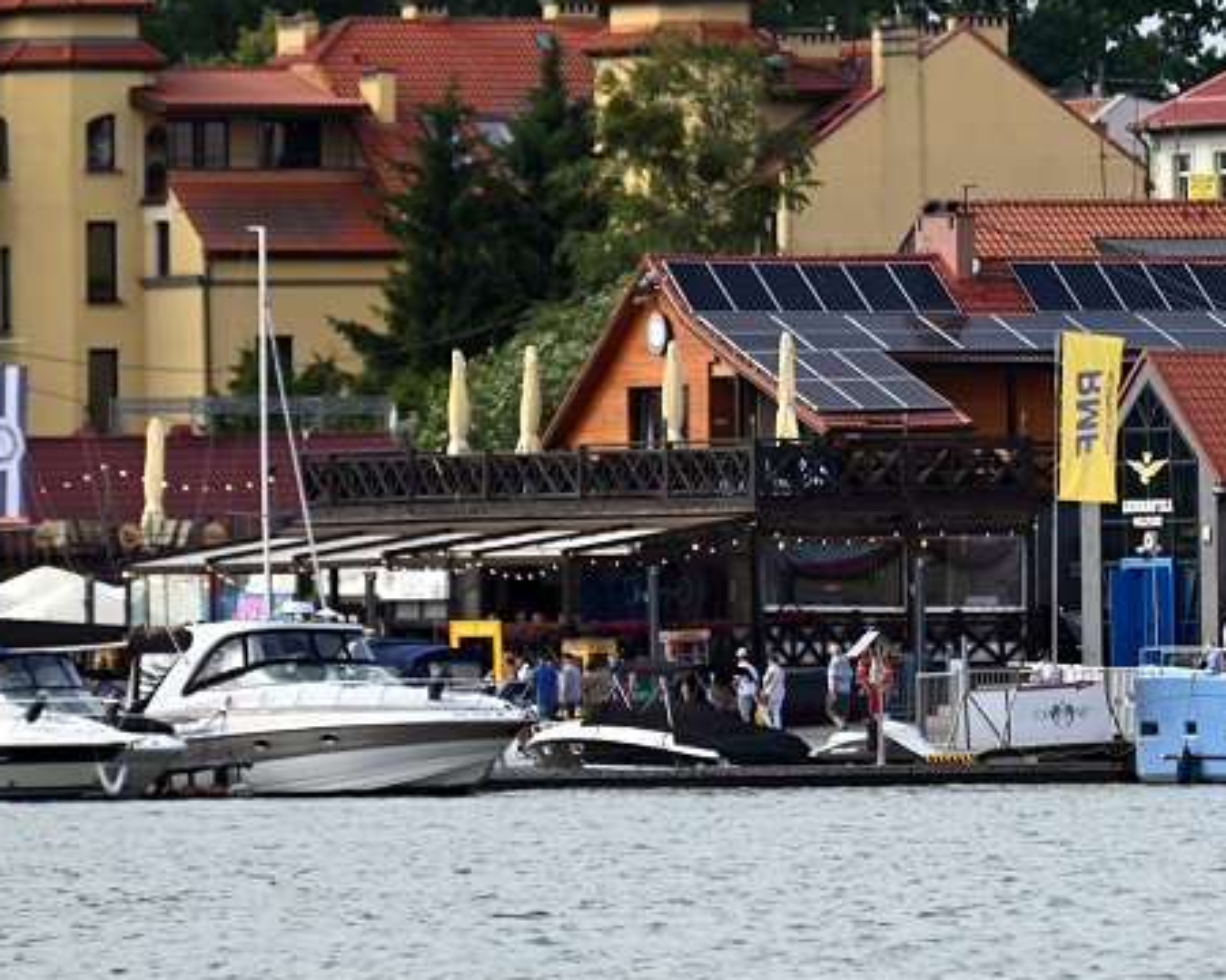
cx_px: 915
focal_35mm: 595
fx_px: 21589
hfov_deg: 3.3
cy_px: 310
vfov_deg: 2.6
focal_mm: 300
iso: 320
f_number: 5.6
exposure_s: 1/1000
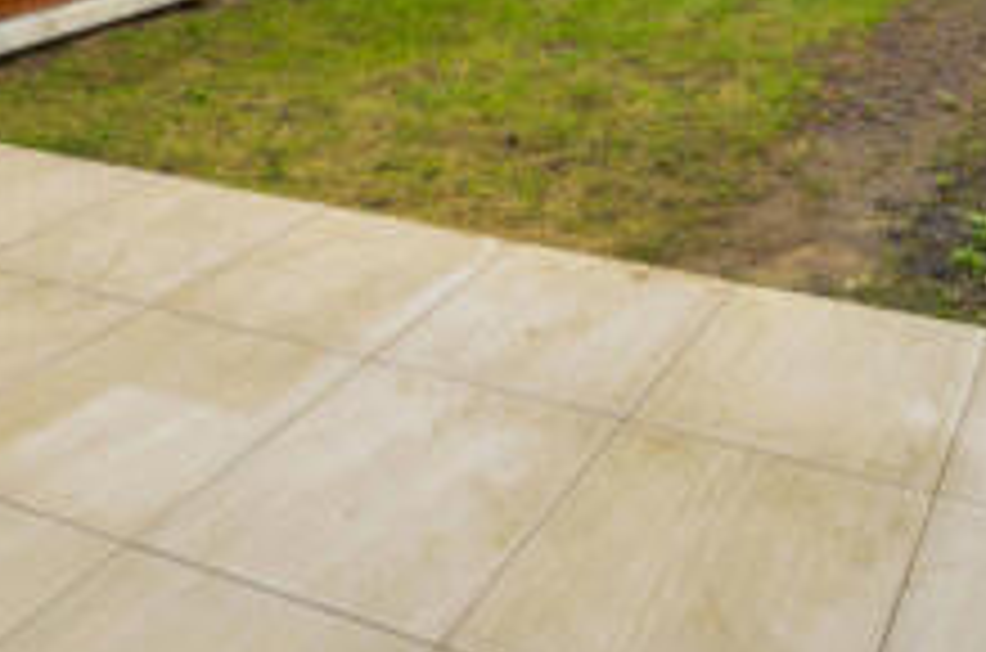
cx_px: 720
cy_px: -292
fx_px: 1148
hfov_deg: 45.1
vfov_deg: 25.2
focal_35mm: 42
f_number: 8
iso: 400
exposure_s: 1/60
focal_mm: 14
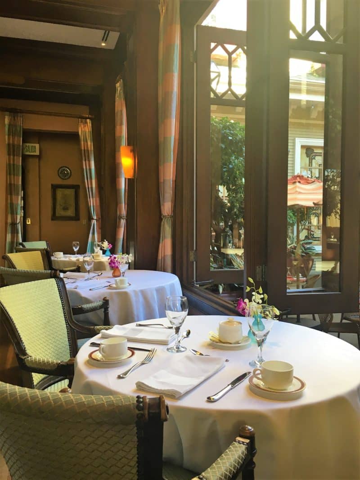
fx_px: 402
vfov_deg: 61.7
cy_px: 240
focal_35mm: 29
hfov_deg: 48.2
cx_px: 180
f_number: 2.2
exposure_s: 1/30
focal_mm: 4.15
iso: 32
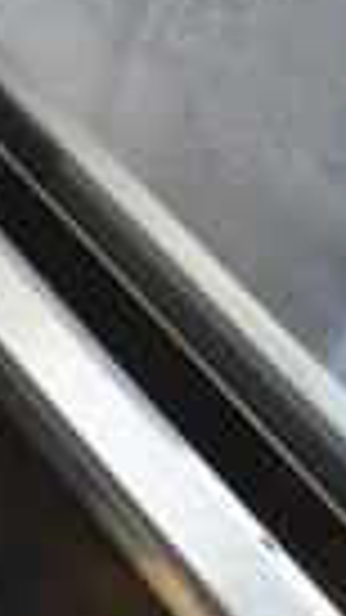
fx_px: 2056
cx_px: -818
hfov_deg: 7.8
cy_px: 526
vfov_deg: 16.8
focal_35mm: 126
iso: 400
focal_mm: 18
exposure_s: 1/30
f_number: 3.5
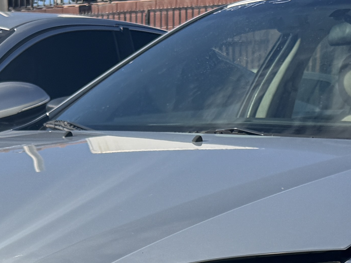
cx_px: 207
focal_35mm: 99
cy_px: 368
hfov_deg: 19.8
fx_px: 1004
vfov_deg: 14.2
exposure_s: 1/5714
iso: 100
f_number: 1.78
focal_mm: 6.76
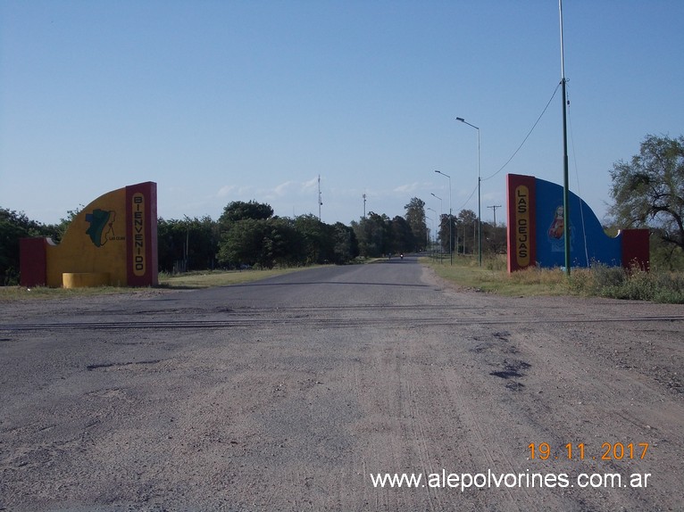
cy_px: 256
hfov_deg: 32.2
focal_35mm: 60
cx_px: 342
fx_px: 1185
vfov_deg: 24.4
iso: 80
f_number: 8
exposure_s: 1/250
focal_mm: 8.5
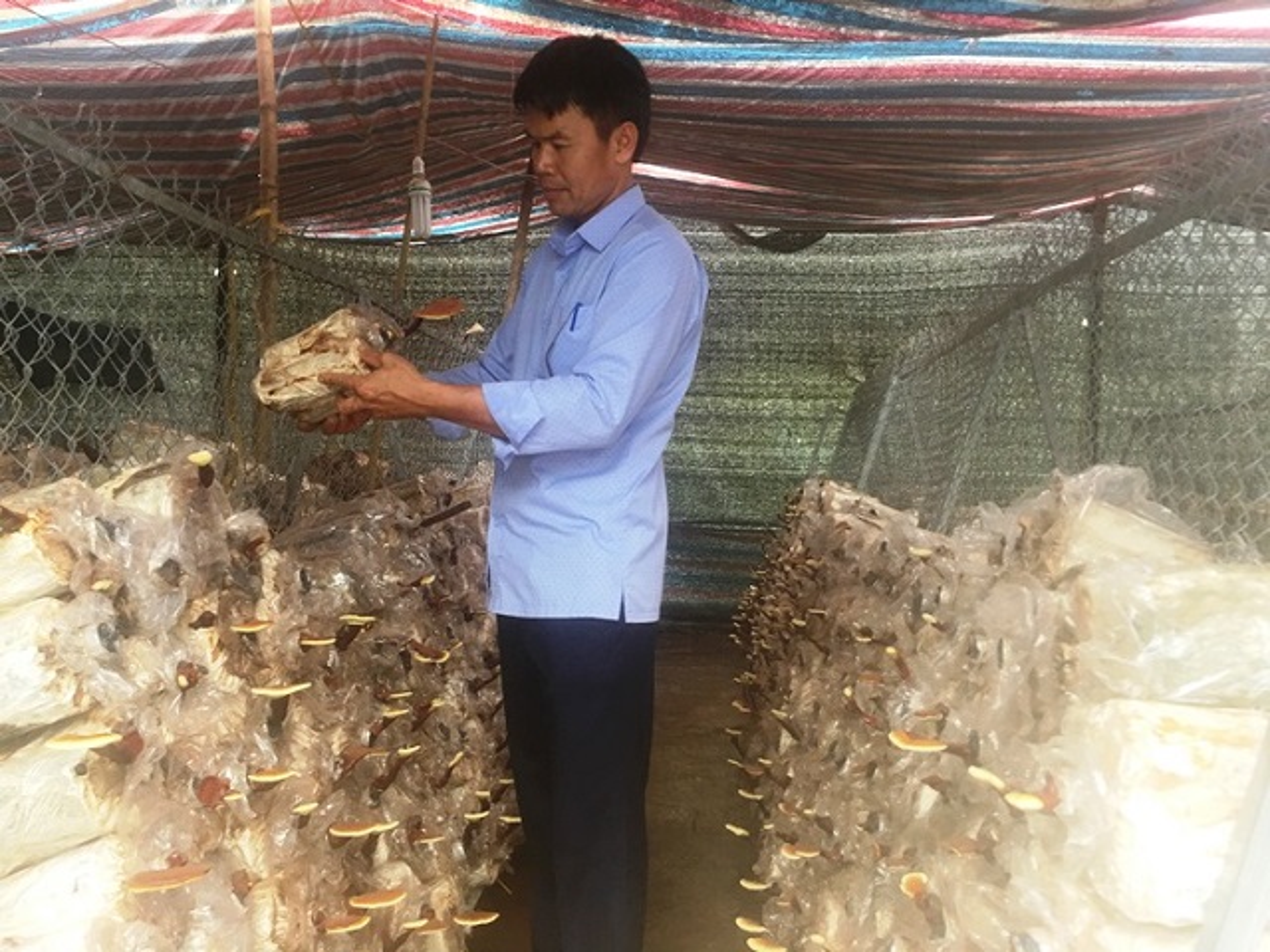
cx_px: 635
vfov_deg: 48.2
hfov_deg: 61.7
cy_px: 476
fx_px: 1064
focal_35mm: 29
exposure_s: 1/33
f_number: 2.2
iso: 50
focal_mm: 4.15
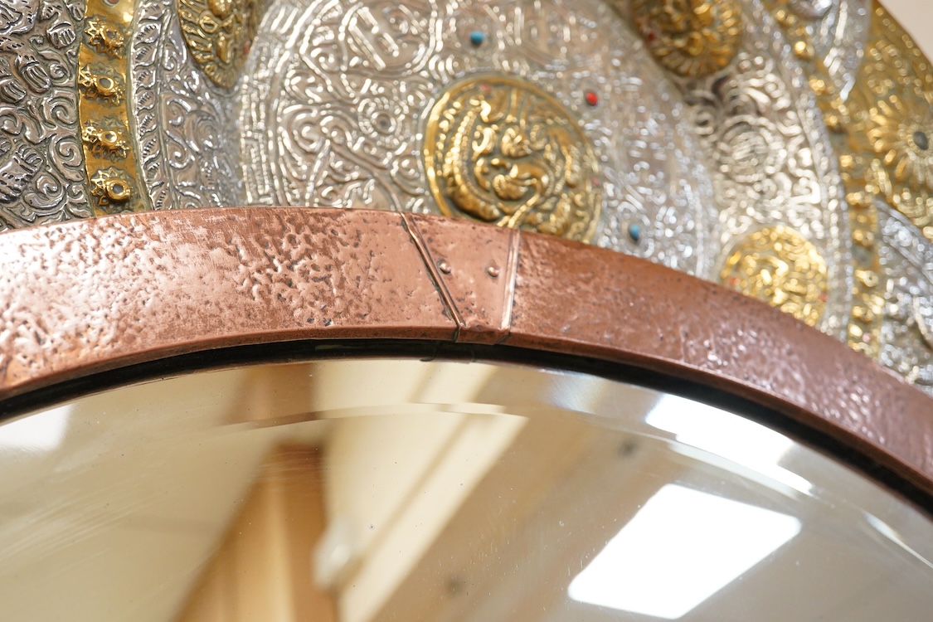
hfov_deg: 43.6
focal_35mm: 45
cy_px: 311
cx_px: 466
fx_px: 1166
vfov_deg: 29.9
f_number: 5
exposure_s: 1/160
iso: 2500
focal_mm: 30
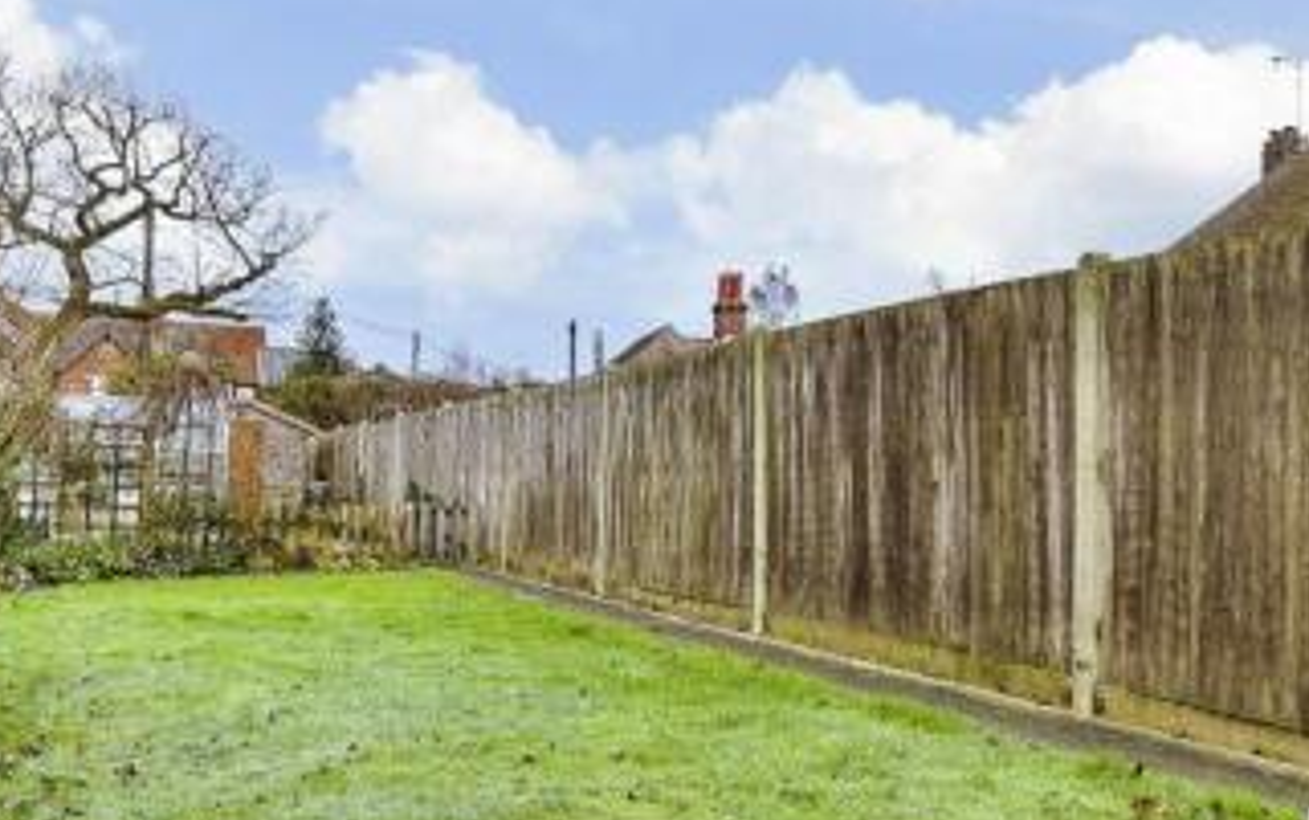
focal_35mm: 52
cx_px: 703
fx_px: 1856
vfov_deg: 24.8
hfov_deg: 38.8
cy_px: 524
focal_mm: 17
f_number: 8
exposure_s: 1/80
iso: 160
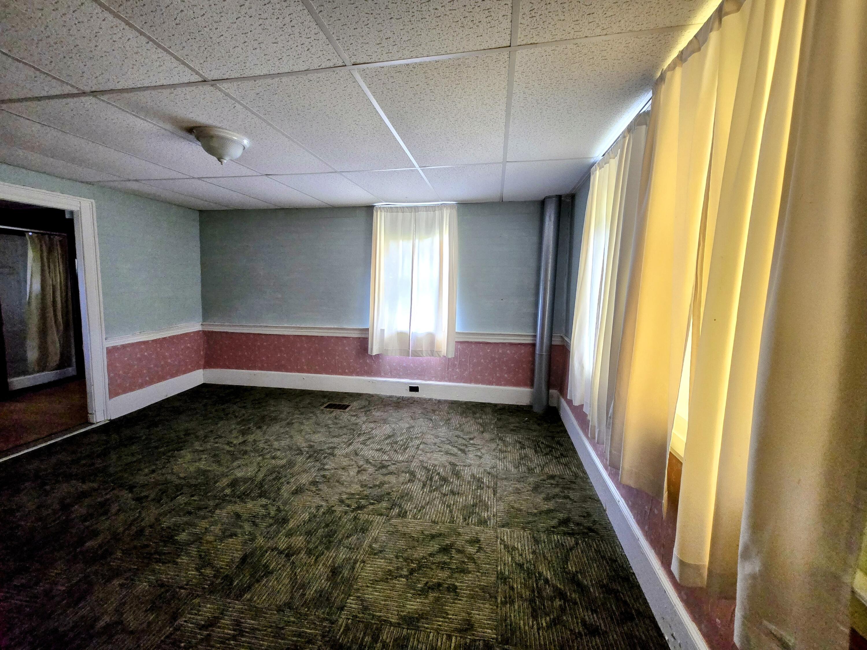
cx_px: 434
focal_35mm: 13
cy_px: 325
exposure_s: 1/60
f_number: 2.2
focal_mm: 2.2
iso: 640
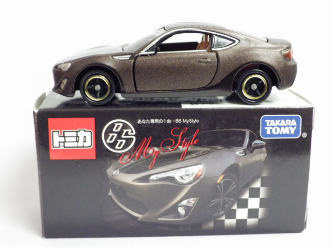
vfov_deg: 24.8
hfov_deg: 32.7
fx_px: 566
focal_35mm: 59
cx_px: 166
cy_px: 124
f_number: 4
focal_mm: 10.7
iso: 1000
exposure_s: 1/25
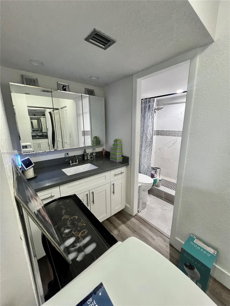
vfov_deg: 106.2
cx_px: 115
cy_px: 153
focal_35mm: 13
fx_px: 115
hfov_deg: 89.9
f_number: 1.8
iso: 400
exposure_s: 1/60
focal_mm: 1.57
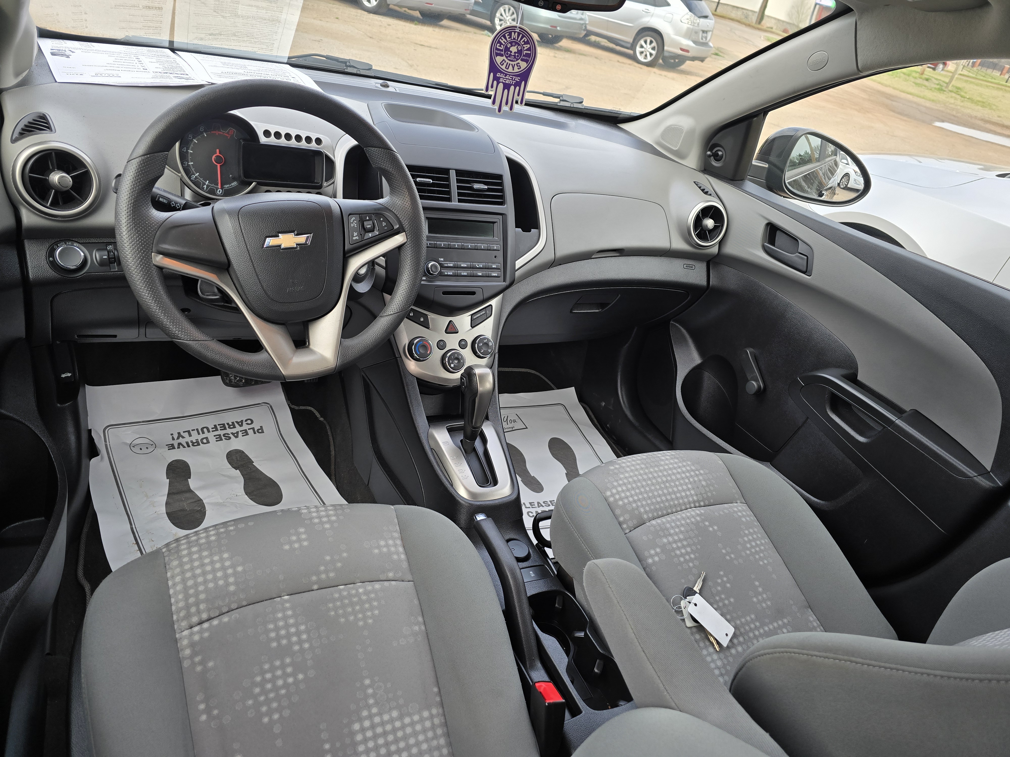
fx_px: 671
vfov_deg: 58.9
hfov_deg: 73.9
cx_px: 505
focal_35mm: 23
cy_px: 378
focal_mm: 6.3
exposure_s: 1/180
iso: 50
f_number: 1.7
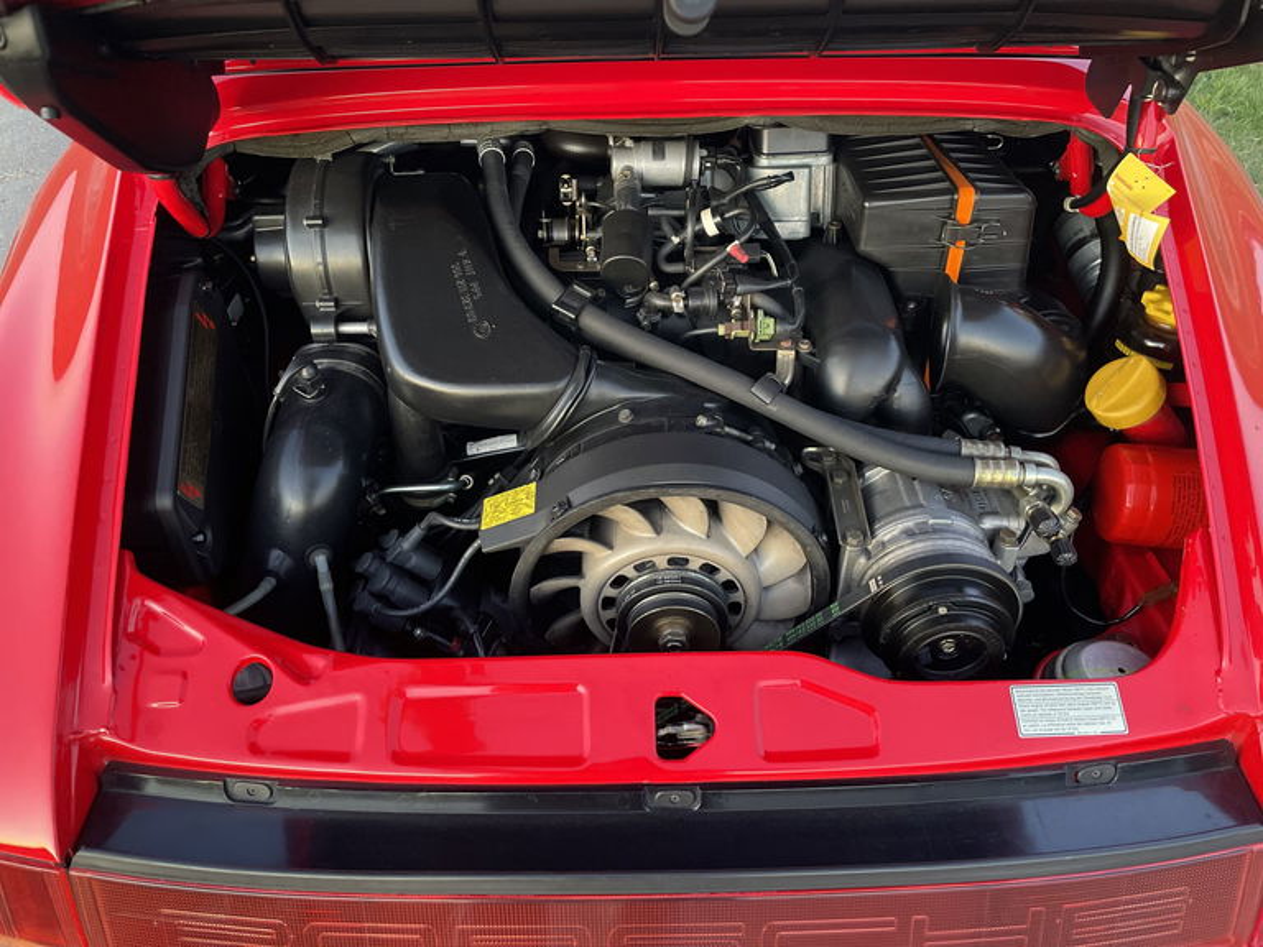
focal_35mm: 26
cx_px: 632
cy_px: 474
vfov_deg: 53.1
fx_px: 949
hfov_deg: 67.3
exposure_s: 1/43
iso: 500
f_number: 1.6
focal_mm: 4.2
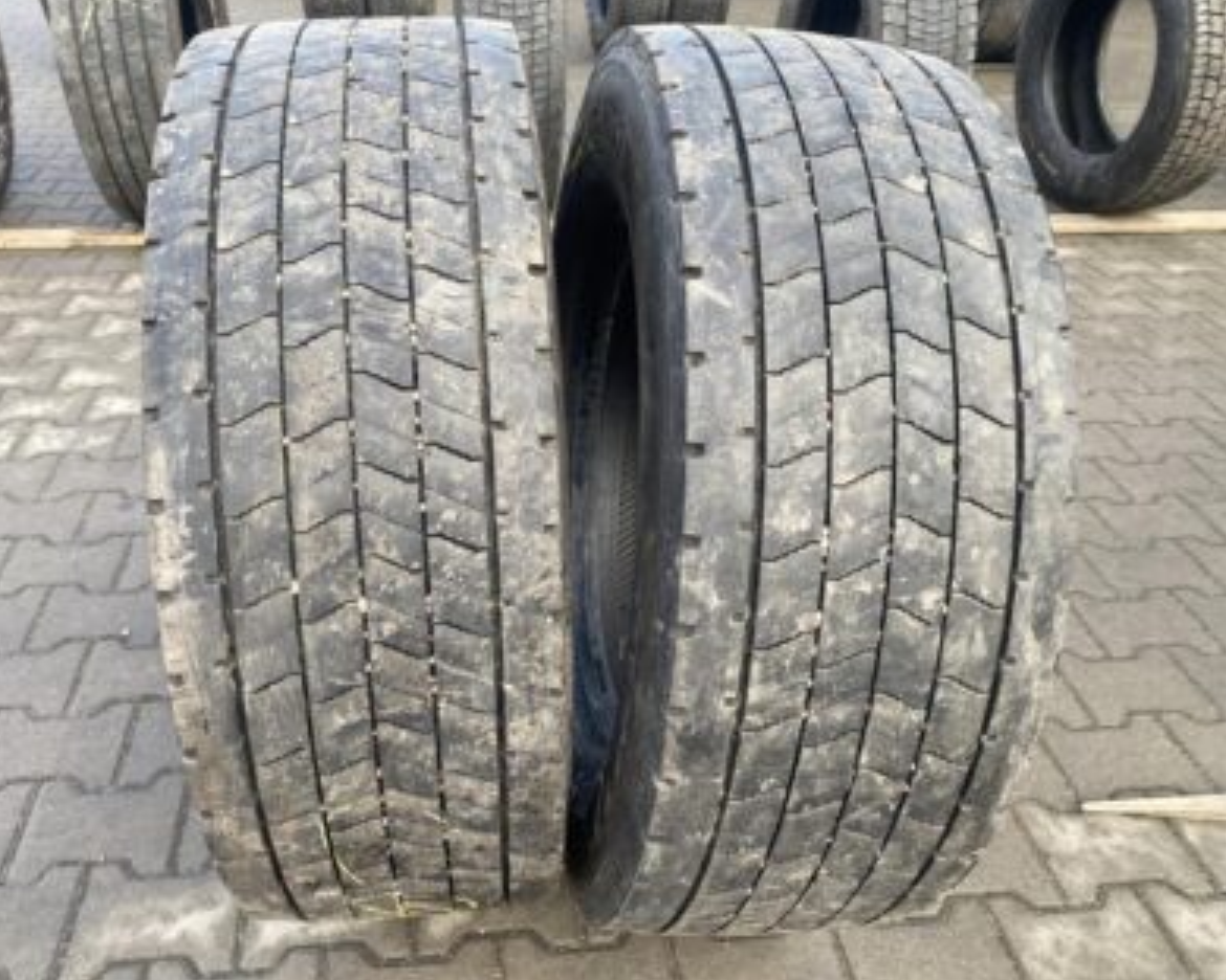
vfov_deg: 51.5
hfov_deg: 62.1
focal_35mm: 28
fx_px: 1016
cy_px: 488
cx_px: 556
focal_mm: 4.25
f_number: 1.8
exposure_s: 1/132
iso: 32
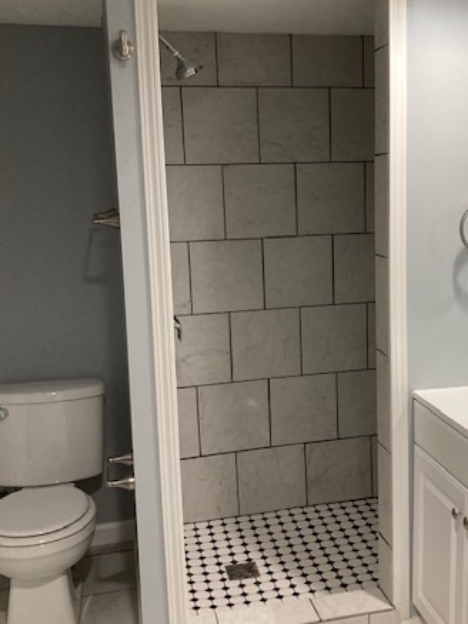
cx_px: 321
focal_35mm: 41
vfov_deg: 45.7
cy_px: 296
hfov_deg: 34.7
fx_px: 739
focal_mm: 3.99
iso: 125
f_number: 1.8
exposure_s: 1/60
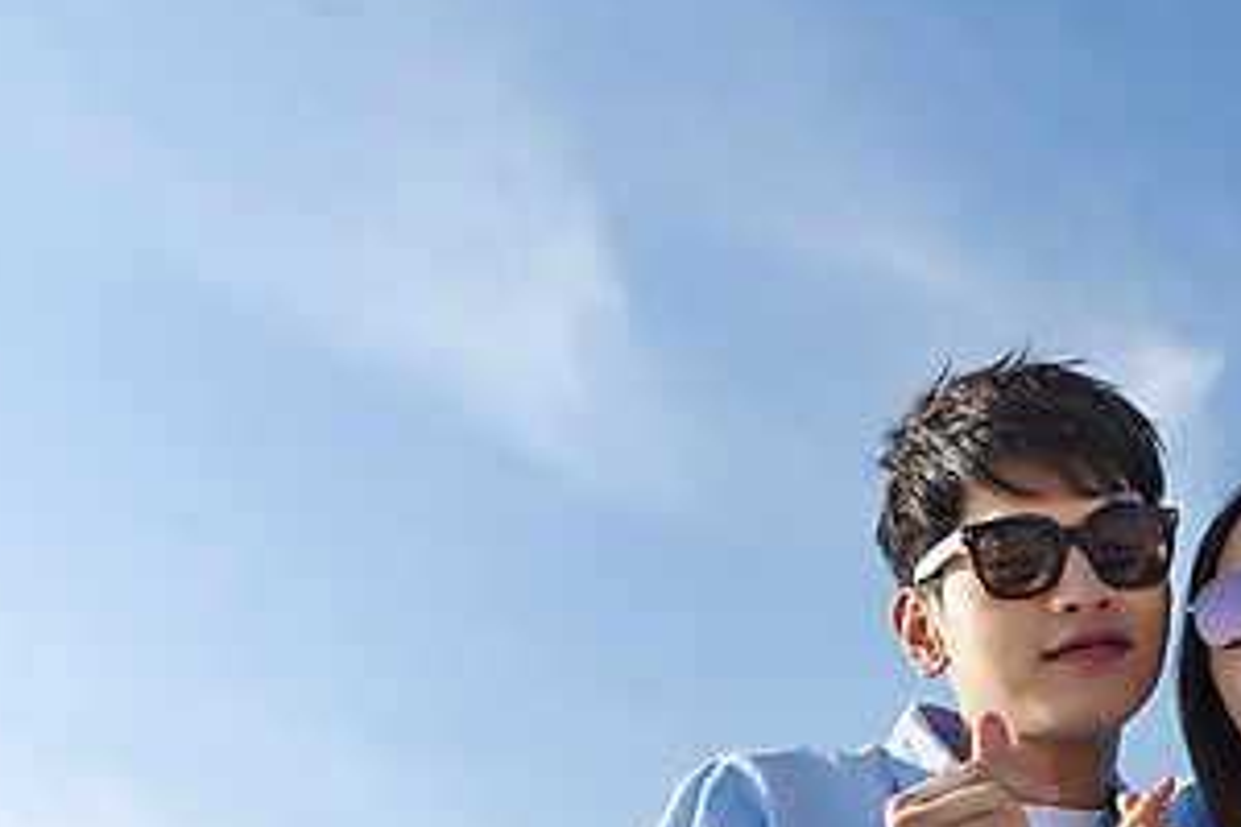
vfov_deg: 26.9
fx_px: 1655
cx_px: 974
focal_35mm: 48
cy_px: 777
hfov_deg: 39.7
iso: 100
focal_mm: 24
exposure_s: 1/4000
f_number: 2.8
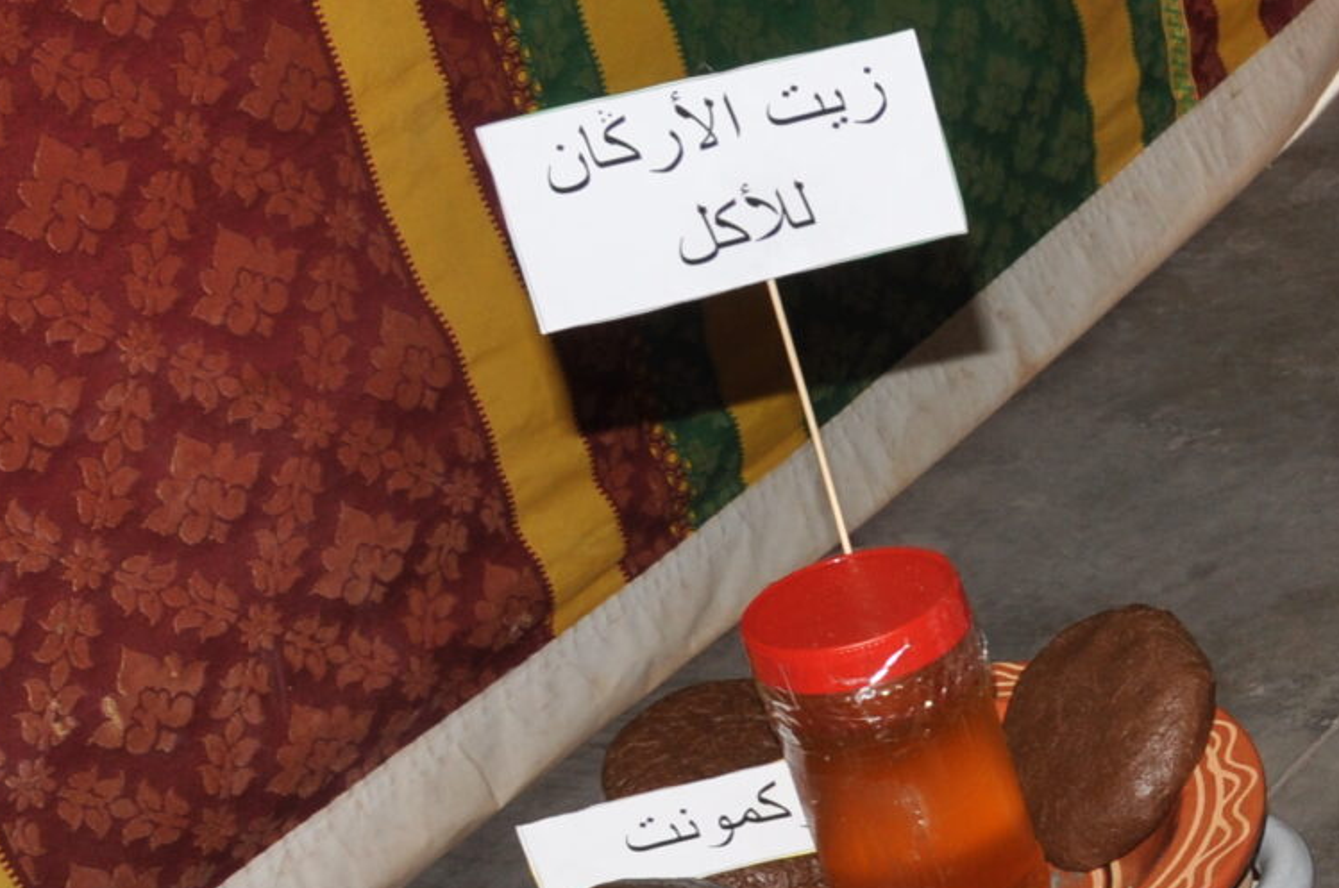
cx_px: 2236
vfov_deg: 12.5
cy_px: 904
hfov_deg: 16.6
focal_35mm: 108
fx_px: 4000
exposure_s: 1/80
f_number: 9
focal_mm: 21
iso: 250
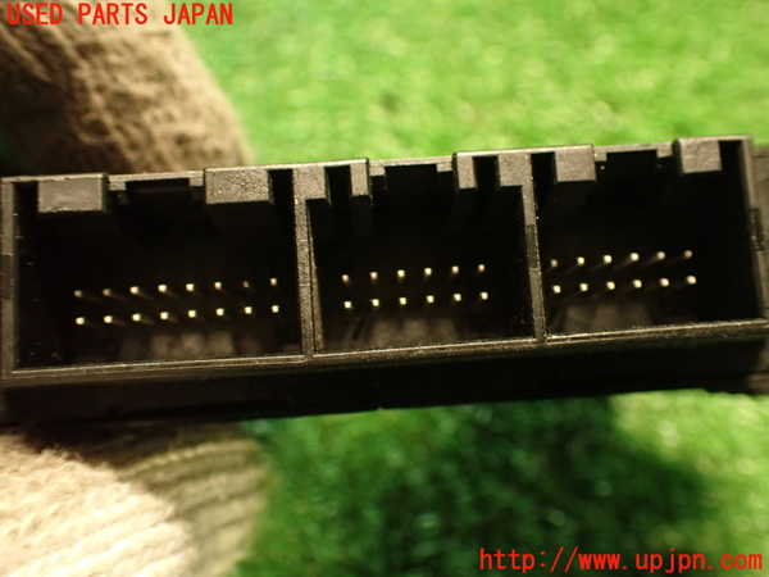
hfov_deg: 51.4
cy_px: 288
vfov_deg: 39.7
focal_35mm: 36
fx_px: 800
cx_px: 384
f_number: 2.5
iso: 800
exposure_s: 1/20
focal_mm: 6.37
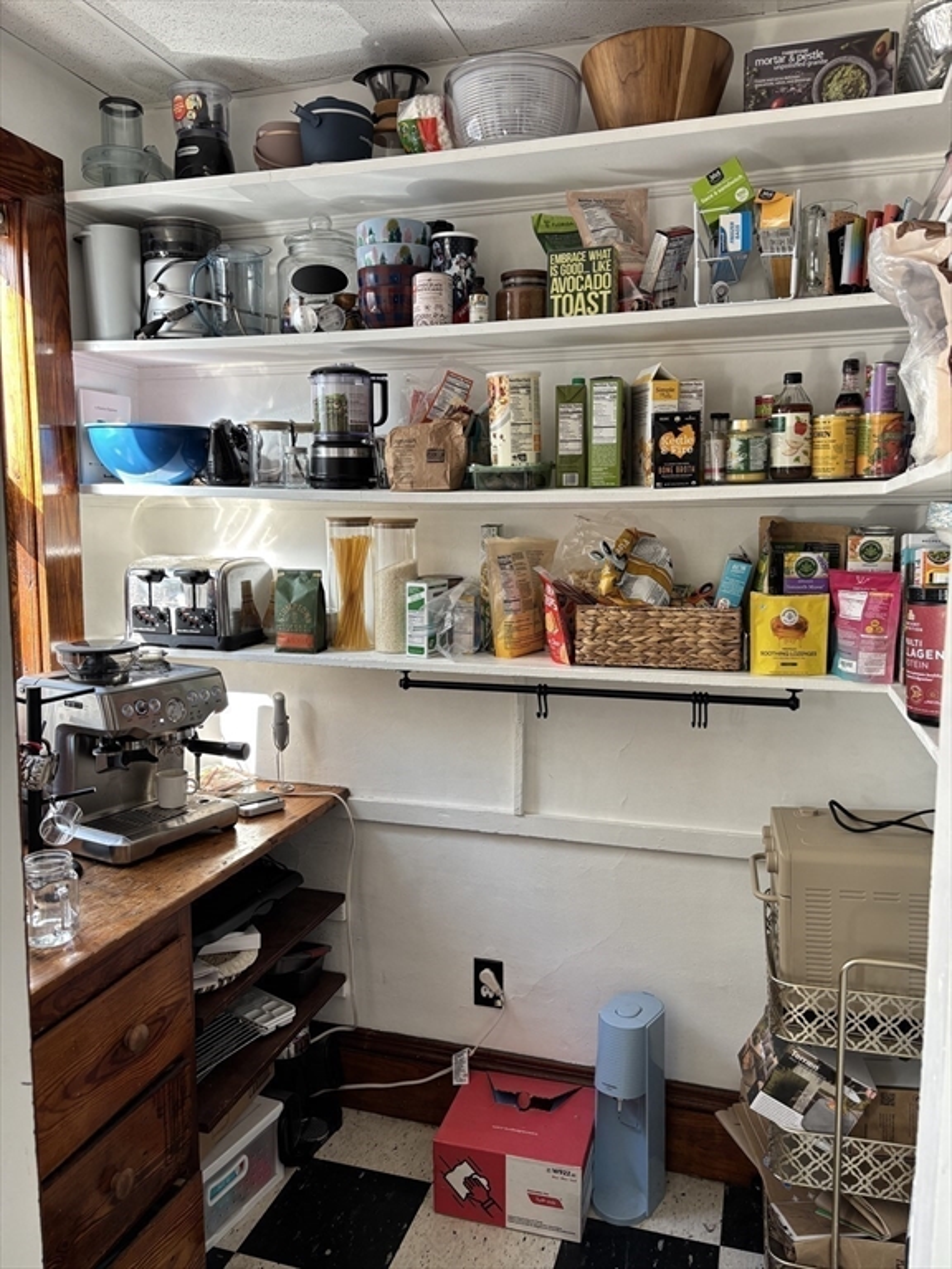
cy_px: 634
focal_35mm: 26
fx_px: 953
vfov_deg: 67.3
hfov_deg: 53.1
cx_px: 476
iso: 80
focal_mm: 5.96
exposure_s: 1/121
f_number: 1.6
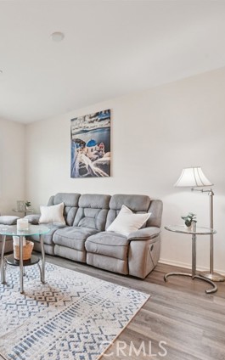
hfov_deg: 54.1
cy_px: 180
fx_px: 196
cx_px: 34
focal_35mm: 20
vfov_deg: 85.1
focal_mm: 13
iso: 400
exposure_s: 1/13
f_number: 9
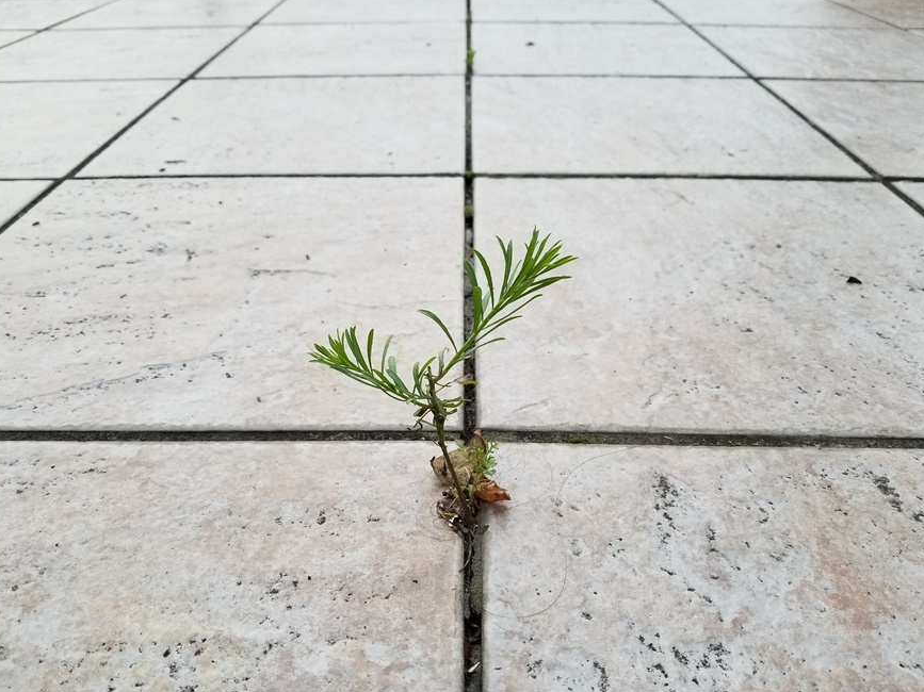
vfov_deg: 51.3
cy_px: 355
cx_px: 451
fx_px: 721
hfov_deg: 65.3
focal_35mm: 27
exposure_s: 1/60
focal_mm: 4.25
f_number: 1.7
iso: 100
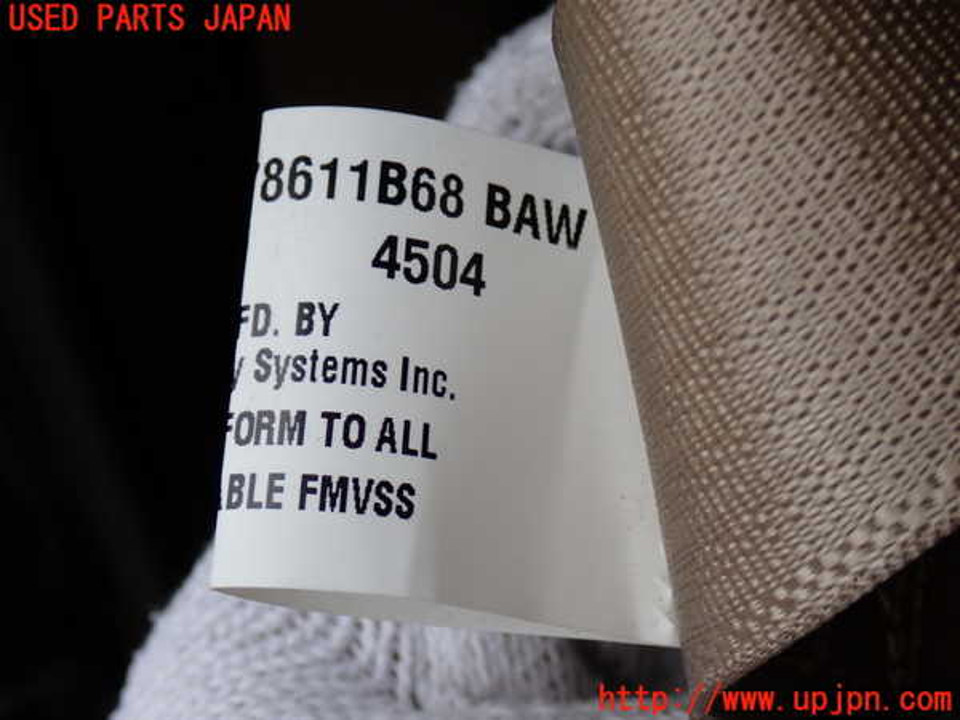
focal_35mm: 58
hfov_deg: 33.2
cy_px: 360
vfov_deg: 25.2
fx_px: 1609
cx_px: 480
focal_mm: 10.35
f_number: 3.5
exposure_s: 1/125
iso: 200
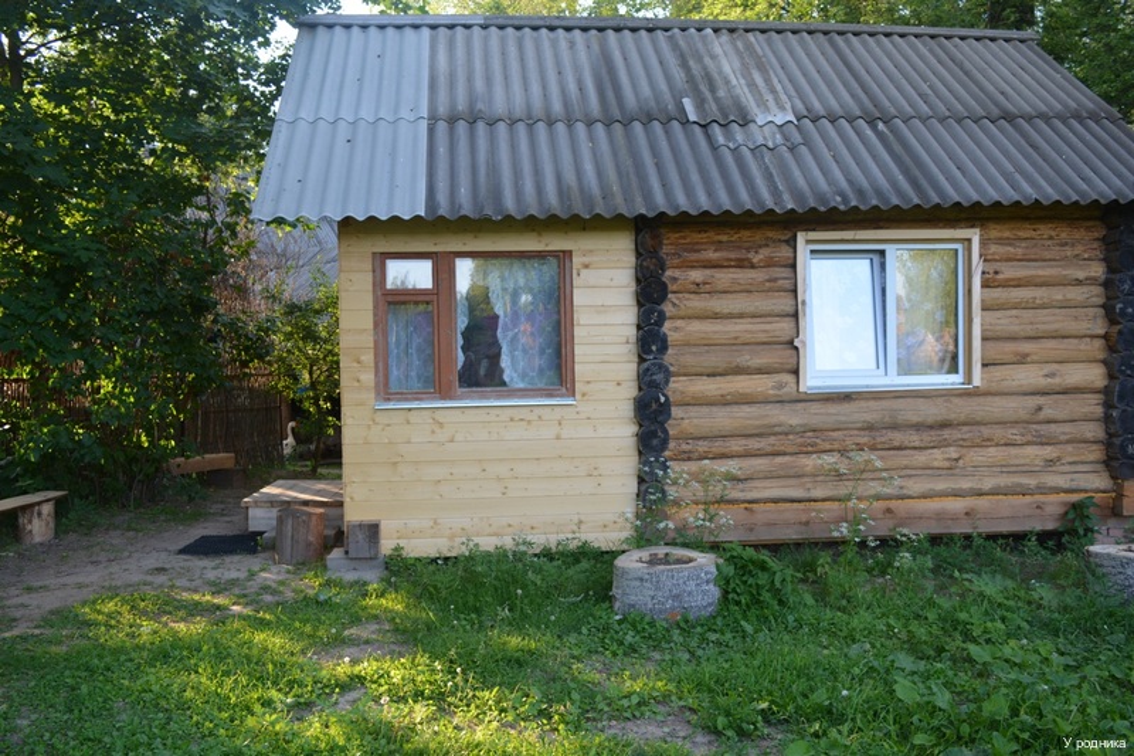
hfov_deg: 61.9
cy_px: 378
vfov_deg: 43.6
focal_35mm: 30
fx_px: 945
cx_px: 567
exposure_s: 1/125
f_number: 5.6
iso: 360
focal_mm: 20
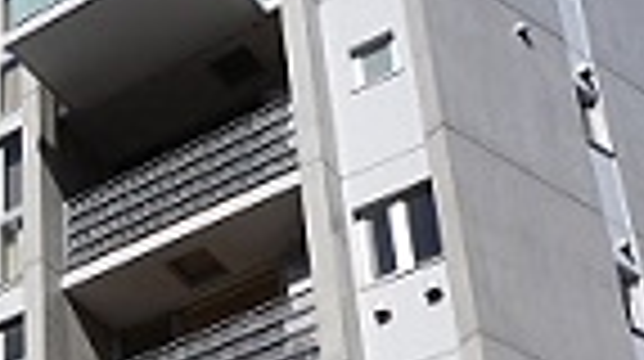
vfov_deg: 11.3
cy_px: 544
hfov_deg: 20.2
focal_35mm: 102
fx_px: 1740
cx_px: -27
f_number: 14
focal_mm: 16
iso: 100
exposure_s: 1/200
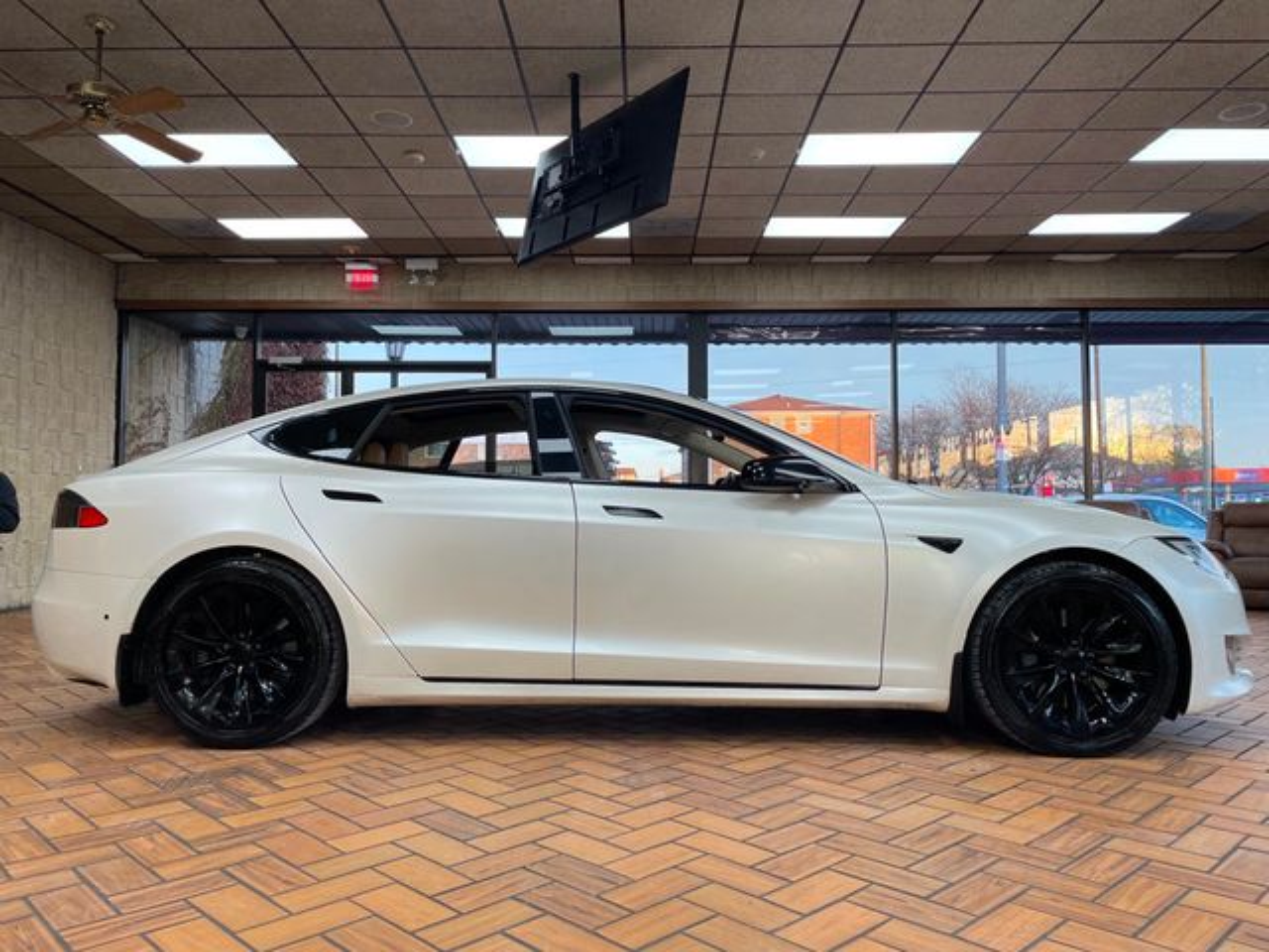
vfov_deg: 53.1
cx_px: 634
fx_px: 953
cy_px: 476
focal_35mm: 26
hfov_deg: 67.3
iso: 40
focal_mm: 4.2
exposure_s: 1/120
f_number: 1.6
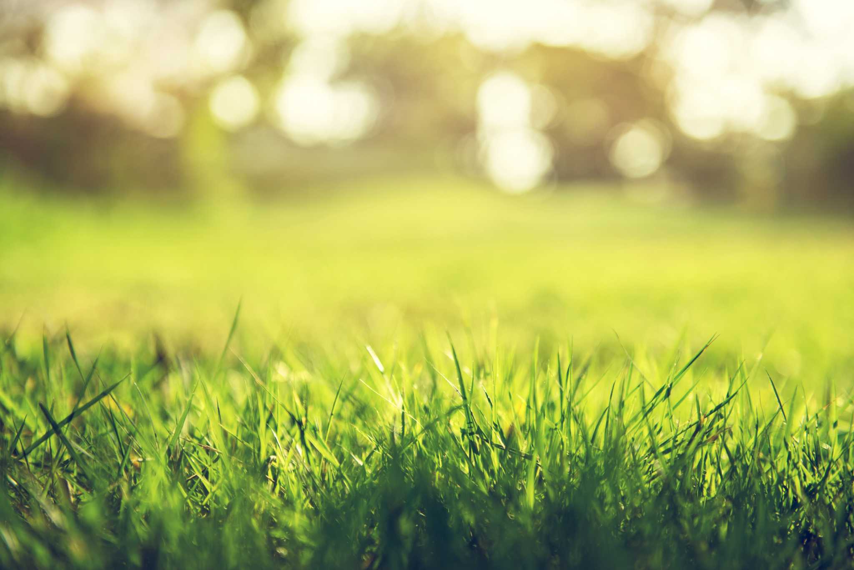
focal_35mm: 56
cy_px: 285
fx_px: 1329
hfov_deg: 35.6
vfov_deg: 24.2
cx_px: 427
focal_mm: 56
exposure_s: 1/1000
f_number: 3.2
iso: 160
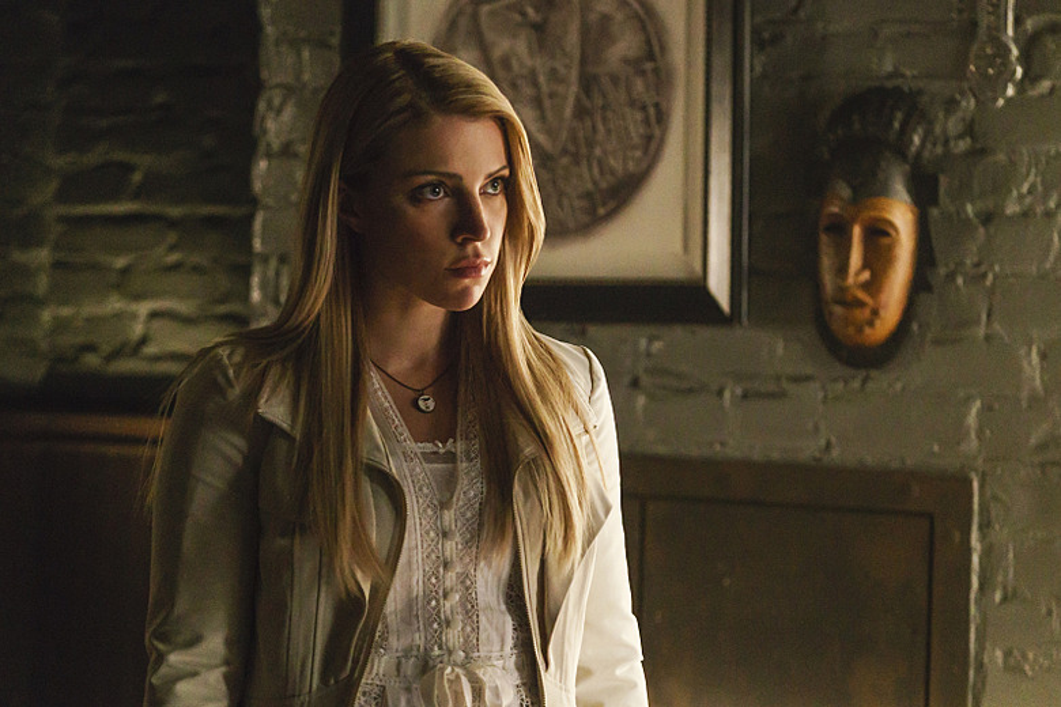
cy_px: 354
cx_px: 530
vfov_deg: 11.8
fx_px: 3419
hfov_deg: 17.6
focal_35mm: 116
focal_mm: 116
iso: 12800
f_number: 4
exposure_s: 1/125
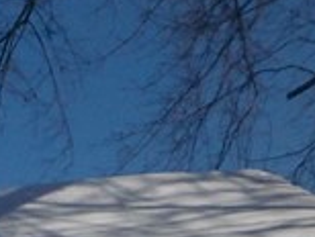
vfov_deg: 6.9
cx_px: -352
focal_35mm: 199
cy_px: 660
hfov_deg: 9.2
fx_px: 1814
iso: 125
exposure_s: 1/800
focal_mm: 4.1
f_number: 6.6
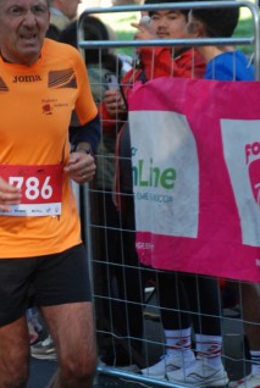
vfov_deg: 8.5
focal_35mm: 241
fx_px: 2602
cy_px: 215
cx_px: 49
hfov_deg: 5.7
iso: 1000
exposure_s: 1/320
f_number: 5.6
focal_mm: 85
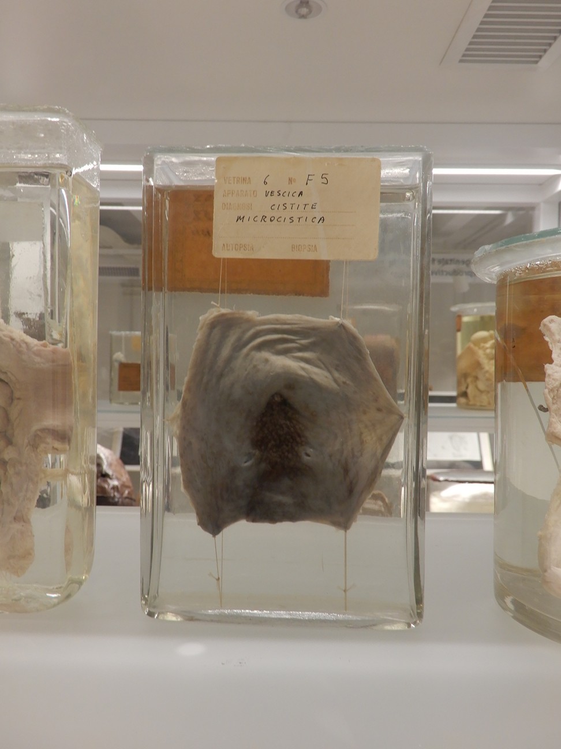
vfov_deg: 60.0
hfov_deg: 46.8
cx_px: 280
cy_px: 374
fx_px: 648
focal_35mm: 30
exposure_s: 1/30
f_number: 3.5
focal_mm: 5.4
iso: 180
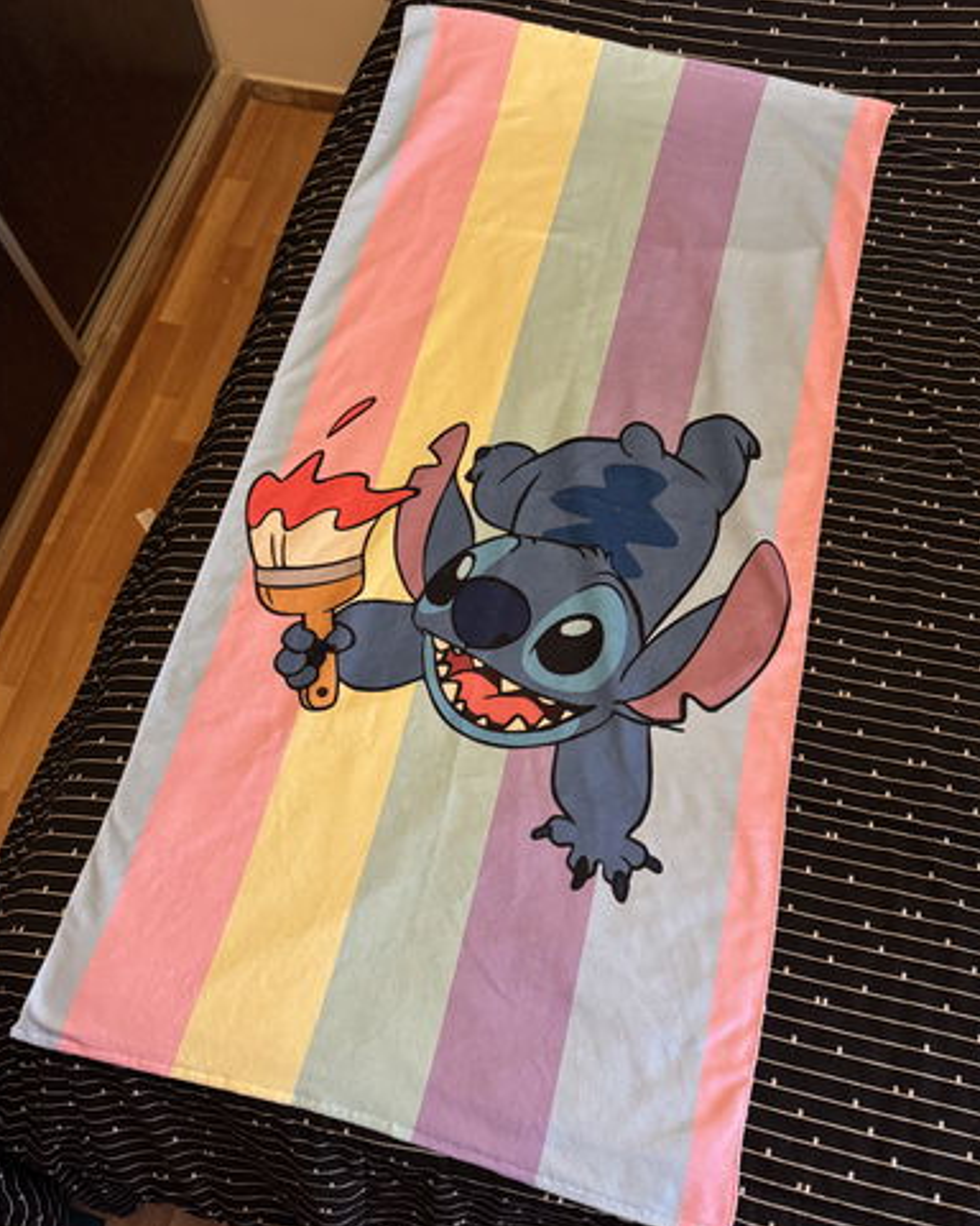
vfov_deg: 65.9
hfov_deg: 54.9
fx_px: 943
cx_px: 477
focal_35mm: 26
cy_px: 658
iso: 640
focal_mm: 6.76
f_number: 1.78
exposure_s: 1/33
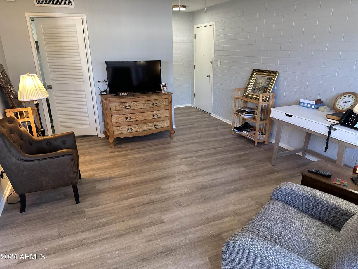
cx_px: 179
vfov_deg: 56.8
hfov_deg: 71.6
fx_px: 248
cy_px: 134
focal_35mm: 24
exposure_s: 1/60
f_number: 1.78
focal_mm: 6.86
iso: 160
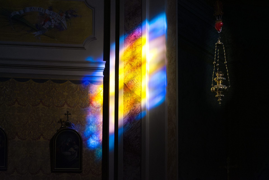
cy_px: 90
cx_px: 134
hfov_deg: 19.4
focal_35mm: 105
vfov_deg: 13.1
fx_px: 785
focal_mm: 105
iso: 4000
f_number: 4
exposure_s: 1/1000
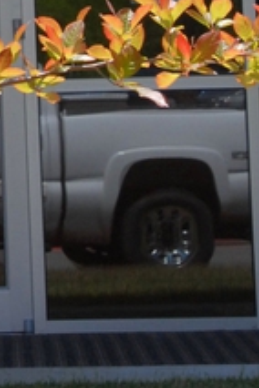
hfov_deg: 4.1
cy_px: -319
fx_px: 3583
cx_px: -276
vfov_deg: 6.1
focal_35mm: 332
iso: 400
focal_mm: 46
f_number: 9
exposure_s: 1/320
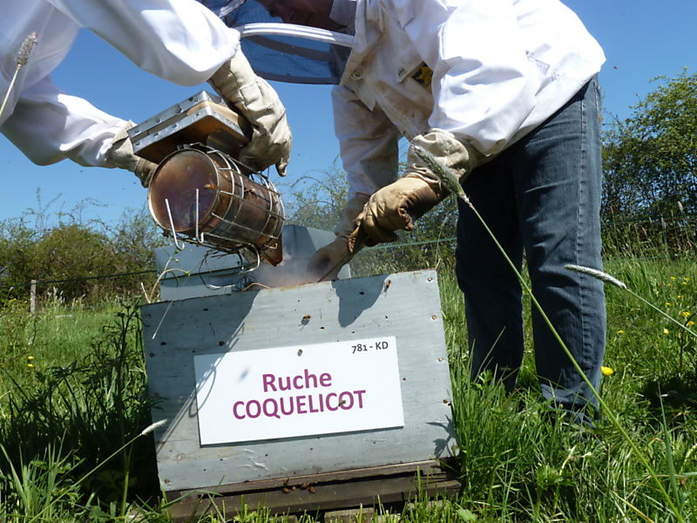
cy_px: 262
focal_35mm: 25
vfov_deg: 54.9
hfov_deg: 69.4
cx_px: 348
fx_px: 503
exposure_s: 1/400
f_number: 4.5
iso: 80
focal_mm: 4.1
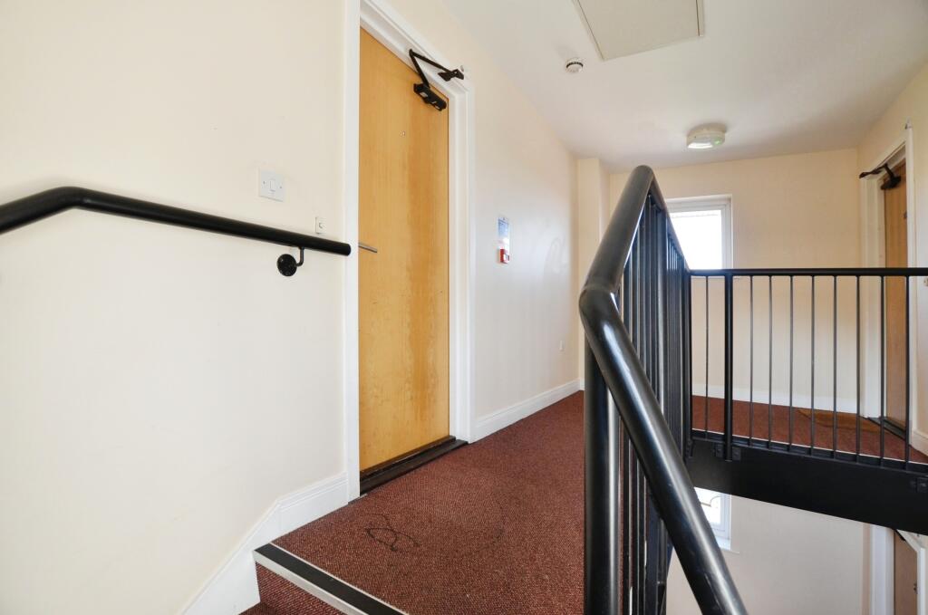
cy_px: 308
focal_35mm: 15
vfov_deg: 77.1
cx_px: 464
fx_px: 386
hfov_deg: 100.5
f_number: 4.5
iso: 400
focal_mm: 10
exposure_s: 1/80
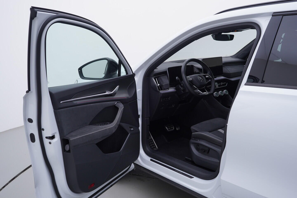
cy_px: 99
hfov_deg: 53.1
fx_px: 297
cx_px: 148
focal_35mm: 36
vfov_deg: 36.9
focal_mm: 24
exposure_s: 1/80
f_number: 4
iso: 125
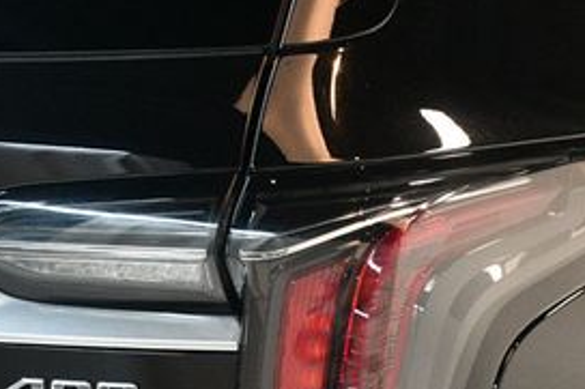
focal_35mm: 106
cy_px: 449
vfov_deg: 12.6
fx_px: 1721
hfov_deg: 19.3
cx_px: 331
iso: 3200
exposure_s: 1/100
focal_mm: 30
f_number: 4
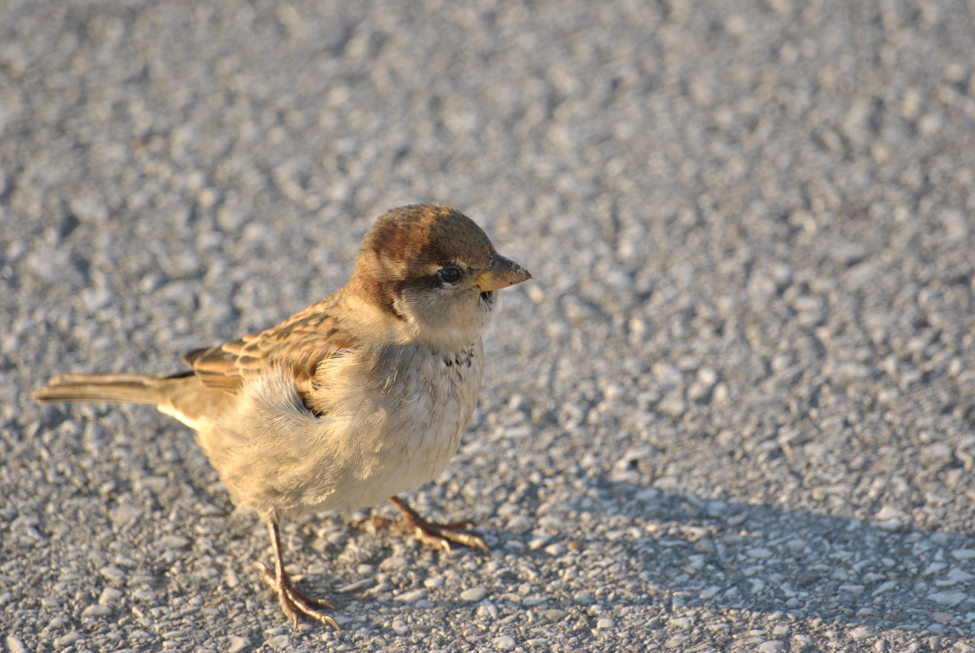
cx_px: 488
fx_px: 12201
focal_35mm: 450
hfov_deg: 4.6
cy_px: 326
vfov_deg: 3.1
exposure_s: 1/500
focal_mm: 300
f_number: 5.6
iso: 360
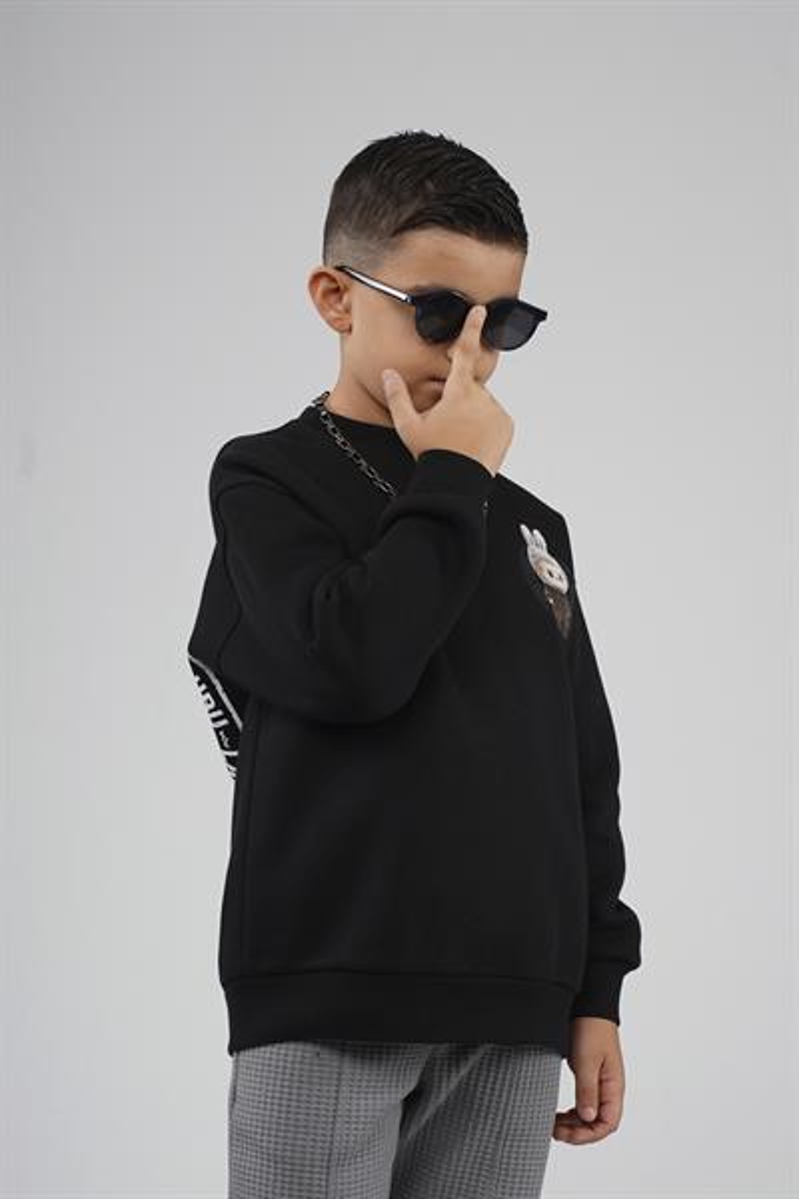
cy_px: 600
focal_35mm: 108
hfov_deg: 12.7
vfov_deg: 18.9
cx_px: 400
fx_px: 3595
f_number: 5.6
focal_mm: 72
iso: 80
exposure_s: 1/160
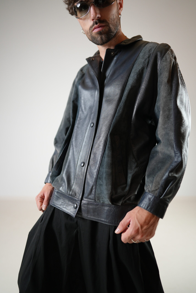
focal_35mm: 24
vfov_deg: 73.7
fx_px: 196
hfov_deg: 53.2
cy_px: 146
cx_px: 98
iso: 400
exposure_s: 1/160
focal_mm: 24
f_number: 1.4
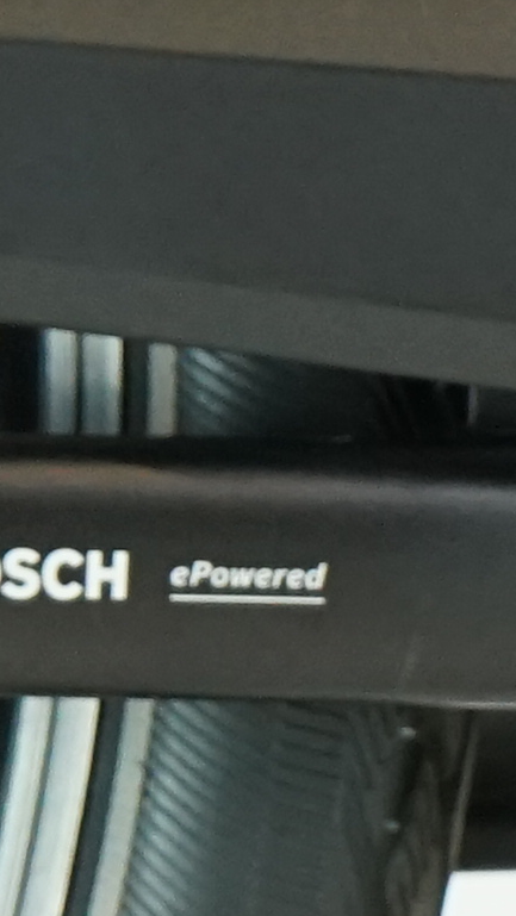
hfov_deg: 2.1
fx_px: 13903
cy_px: 404
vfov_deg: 3.8
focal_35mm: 572
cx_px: 191
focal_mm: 70
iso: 2000
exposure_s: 1/200
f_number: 6.3
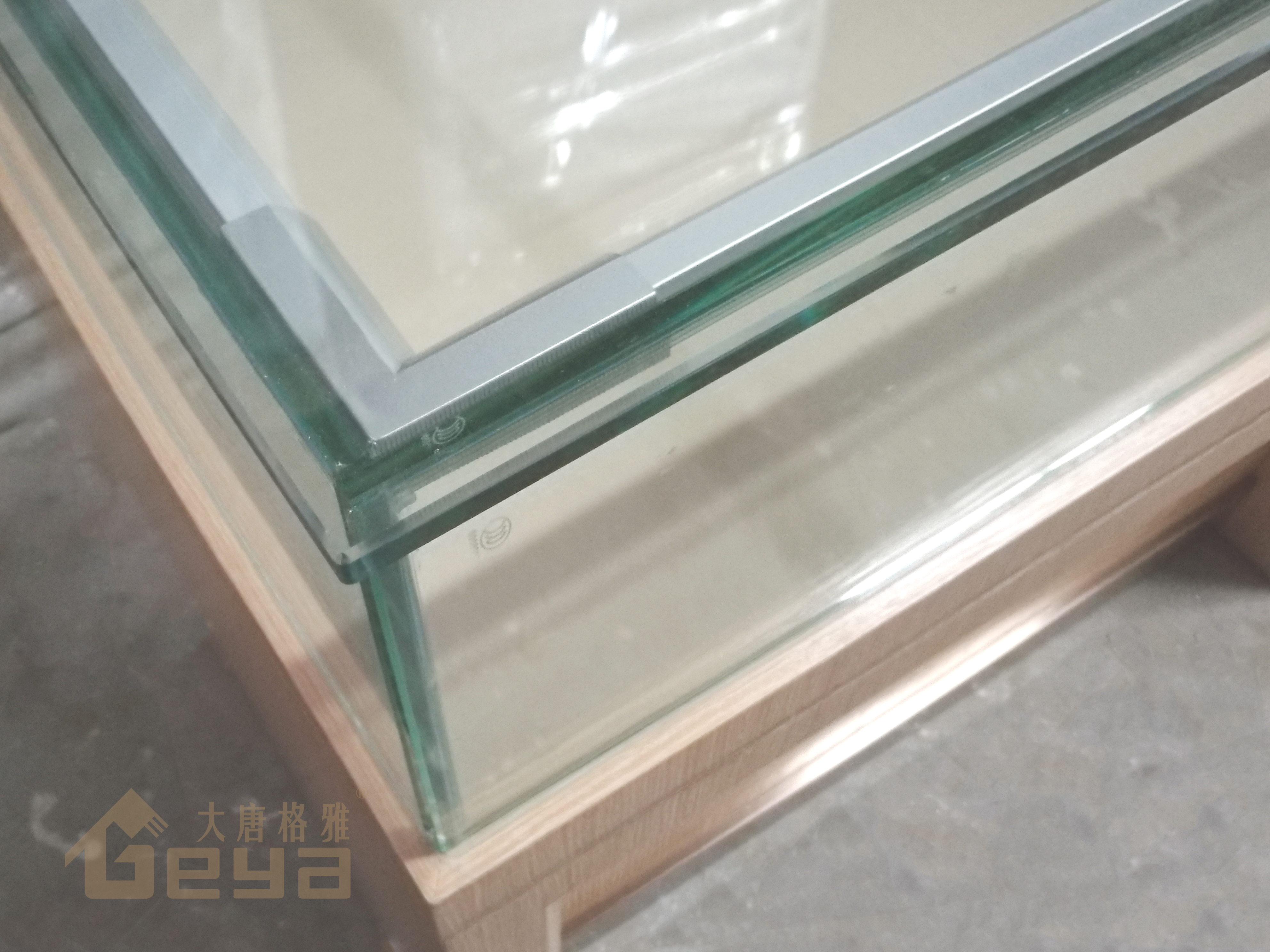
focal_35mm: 27
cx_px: 635
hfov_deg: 65.3
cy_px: 476
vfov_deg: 51.4
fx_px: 991
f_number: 2.2
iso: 1250
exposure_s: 1/16.7
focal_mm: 4.5
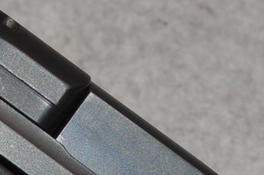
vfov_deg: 4.8
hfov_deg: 7.1
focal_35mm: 288
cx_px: -65
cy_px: 211
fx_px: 2108
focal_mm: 35
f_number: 8
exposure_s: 1/60
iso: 200
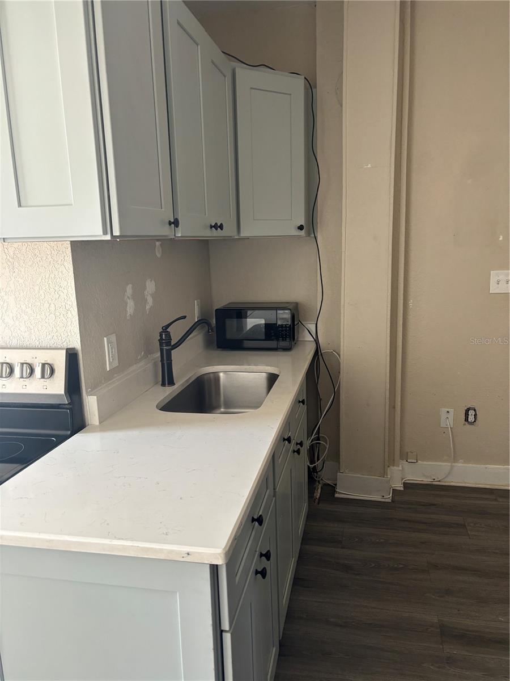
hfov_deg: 53.1
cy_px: 340
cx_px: 255
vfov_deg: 67.3
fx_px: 511
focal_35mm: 26
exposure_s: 1/60
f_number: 1.6
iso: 125
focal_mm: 5.96
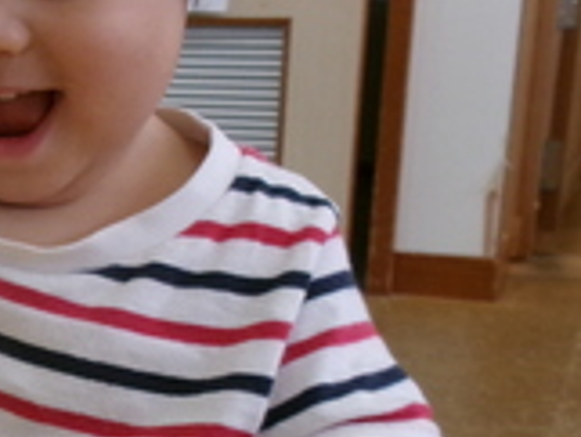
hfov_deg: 20.7
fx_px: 1461
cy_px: 359
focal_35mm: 87
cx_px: -152
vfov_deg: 16.8
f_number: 3.9
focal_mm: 5.1
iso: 255
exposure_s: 1/125
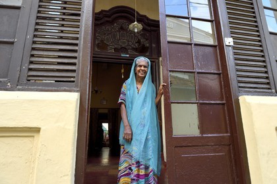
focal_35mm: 24
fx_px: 185
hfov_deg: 73.7
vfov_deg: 53.1
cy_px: 92
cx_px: 138
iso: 800
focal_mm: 24
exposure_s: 1/100
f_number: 7.1
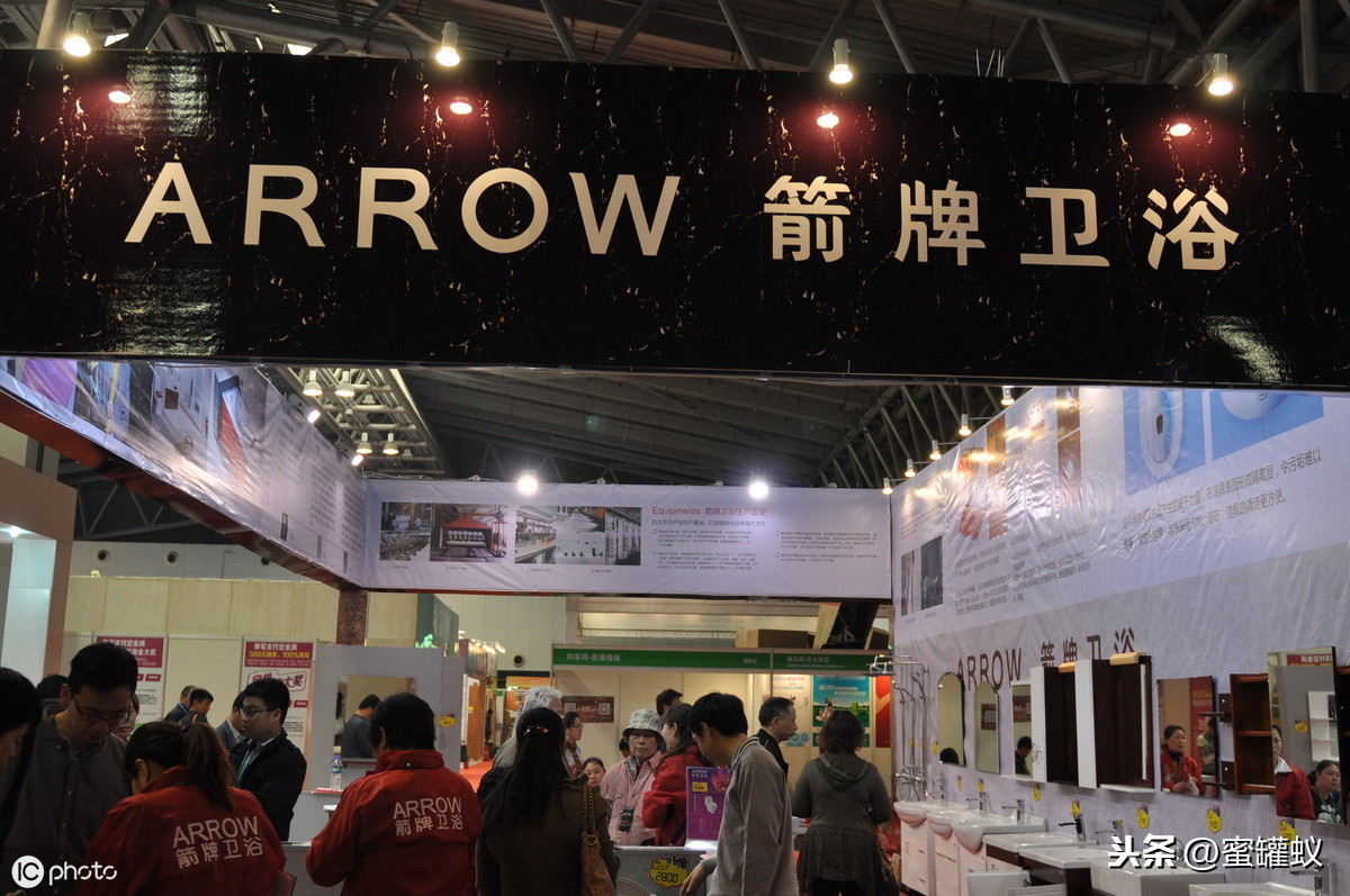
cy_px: 448
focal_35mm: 36
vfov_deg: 36.8
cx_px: 675
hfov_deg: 53.2
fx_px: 1348
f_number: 2.8
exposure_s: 1/200
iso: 500
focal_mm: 24
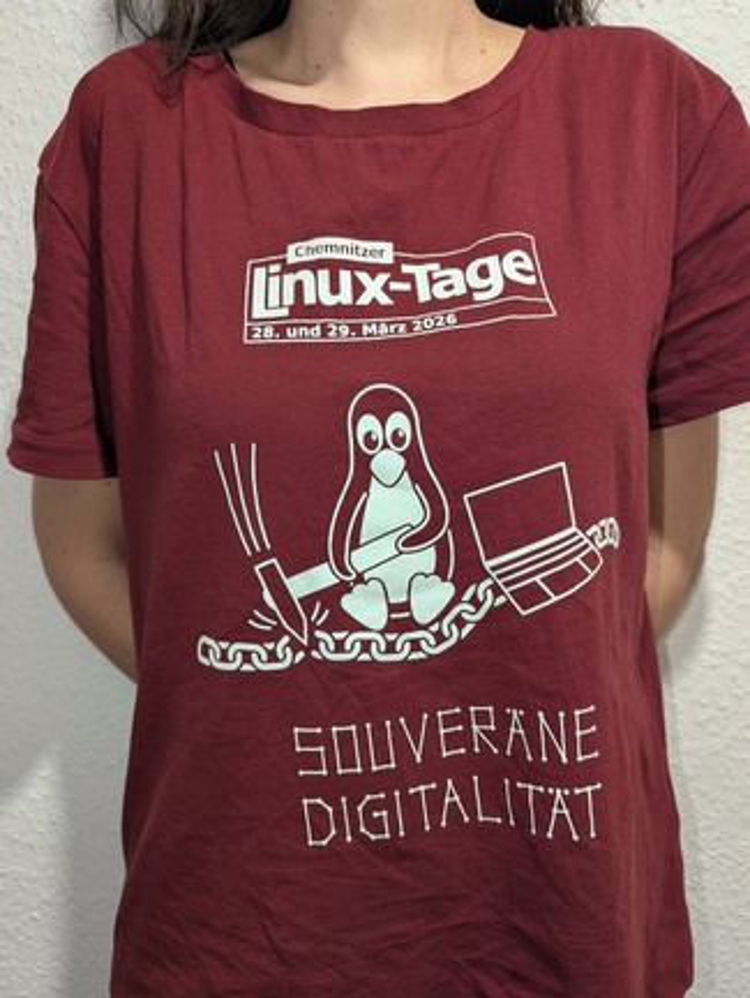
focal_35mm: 24
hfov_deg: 56.9
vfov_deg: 71.5
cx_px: 375
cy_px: 499
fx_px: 692
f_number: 1.85
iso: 397
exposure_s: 1/289
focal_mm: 6.81
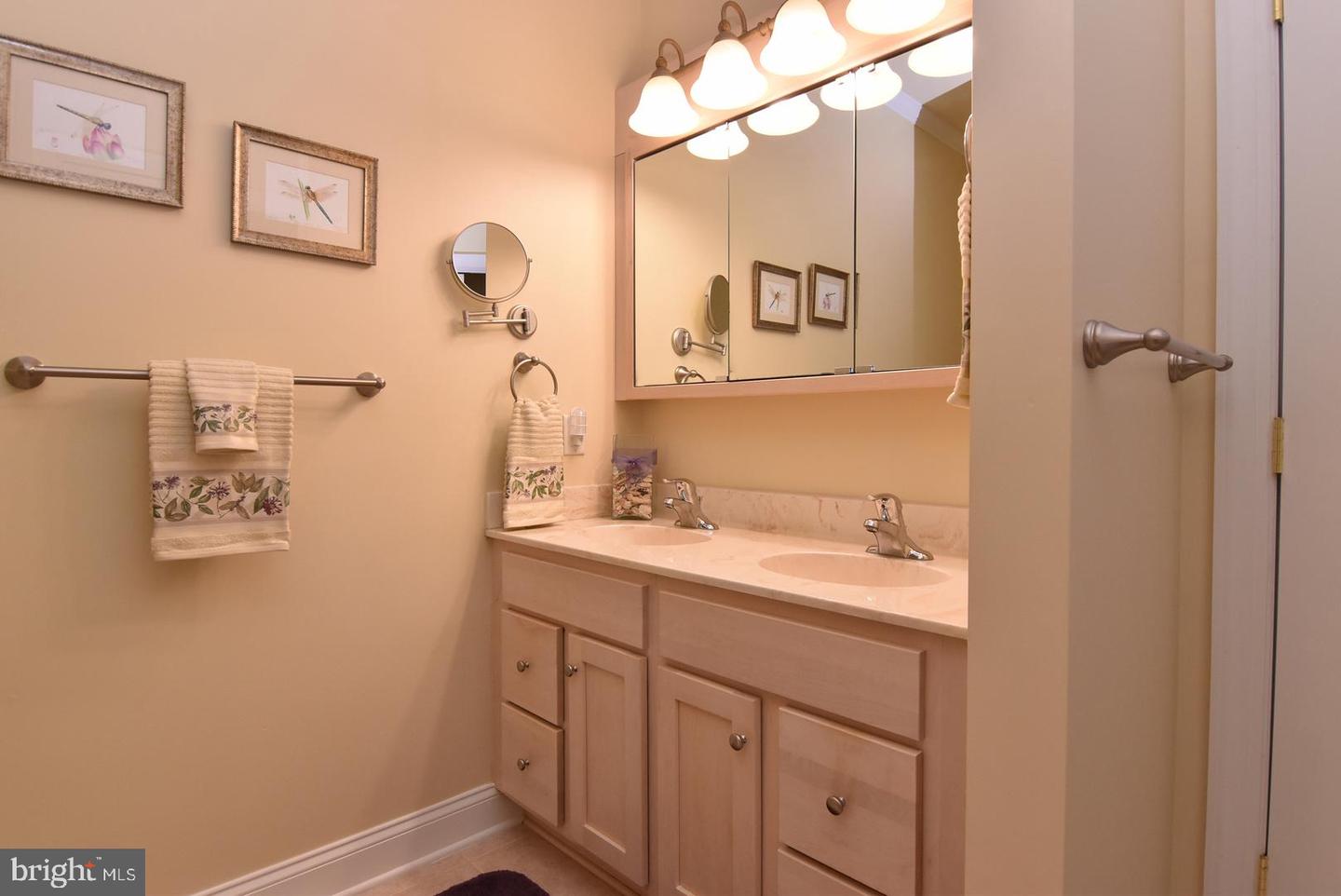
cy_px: 448
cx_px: 670
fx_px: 671
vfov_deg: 67.5
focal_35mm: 18
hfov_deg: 90.0
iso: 800
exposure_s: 1/100
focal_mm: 12
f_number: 8
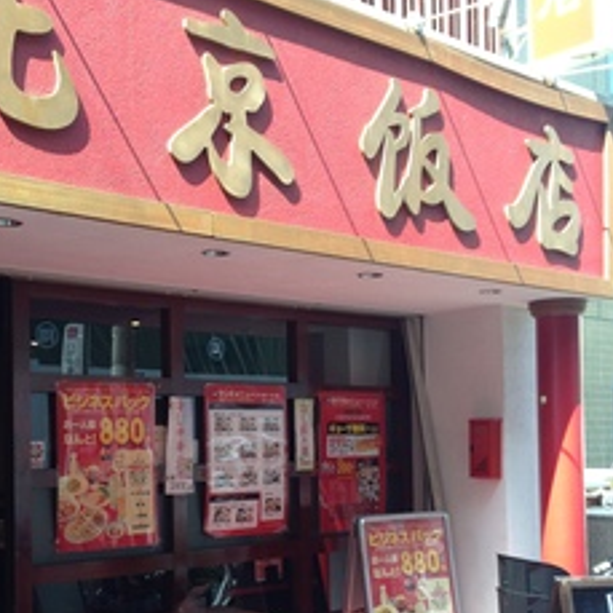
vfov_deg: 33.0
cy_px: 434
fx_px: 1022
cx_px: 220
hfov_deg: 33.2
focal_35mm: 51
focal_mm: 4.12
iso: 64
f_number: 2.4
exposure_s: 1/120
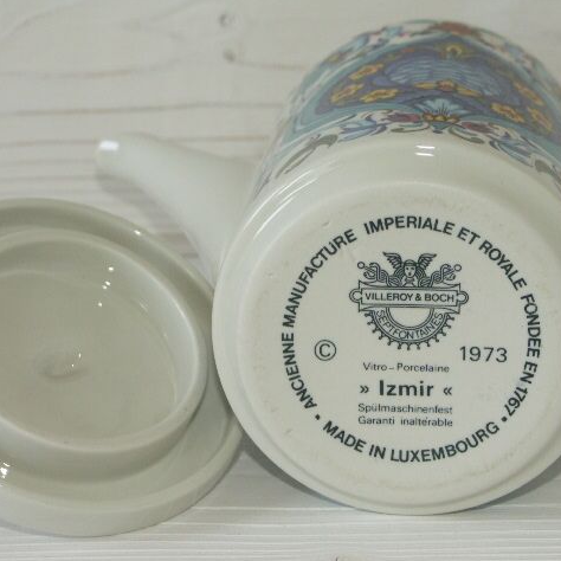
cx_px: 320
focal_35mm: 111
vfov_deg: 15.7
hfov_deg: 15.7
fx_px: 2035
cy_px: 279
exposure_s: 1/100
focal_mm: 23.13
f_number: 4.5
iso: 100
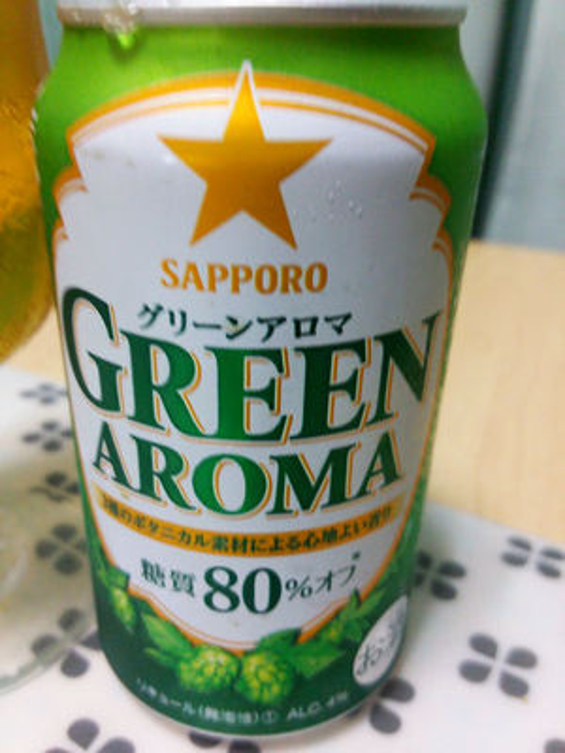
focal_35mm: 30
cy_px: 376
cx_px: 282
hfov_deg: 46.8
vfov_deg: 60.0
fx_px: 653
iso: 250
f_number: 1.94
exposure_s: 1/20
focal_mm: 4.06
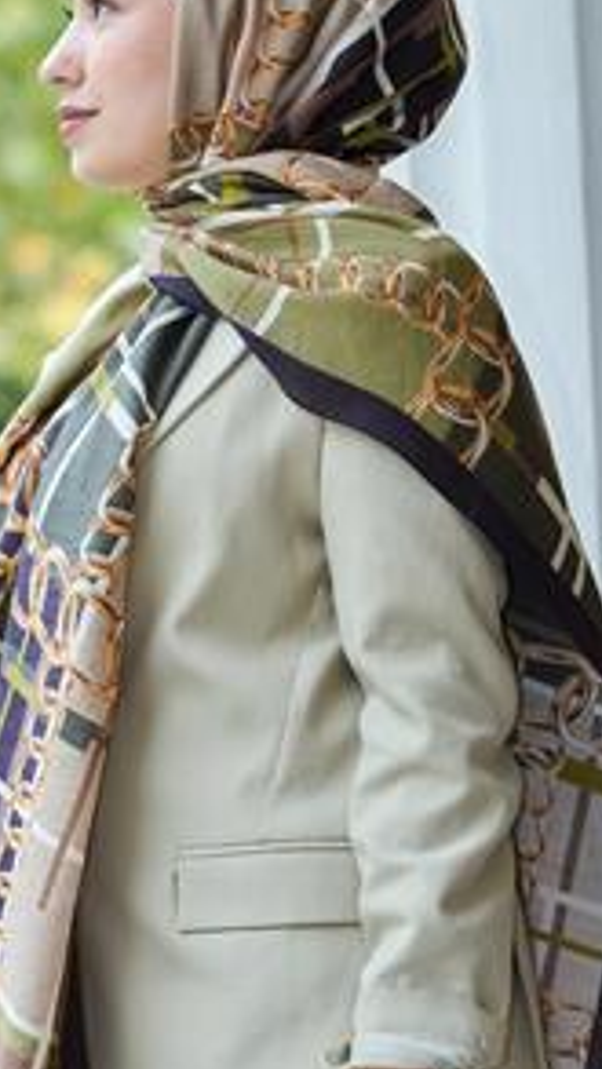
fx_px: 5642
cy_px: 478
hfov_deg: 6.1
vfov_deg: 10.8
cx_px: 204
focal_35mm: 199
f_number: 5
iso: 800
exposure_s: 1/125
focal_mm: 120
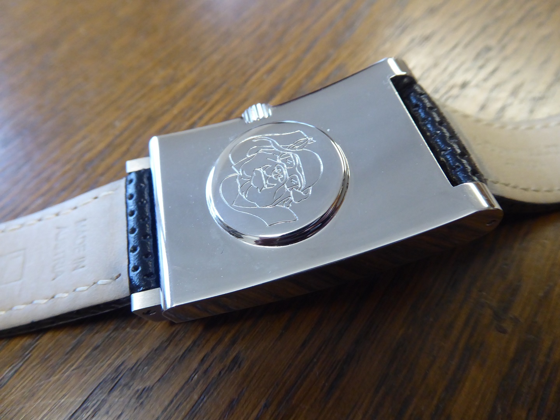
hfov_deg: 69.4
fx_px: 404
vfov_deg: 54.9
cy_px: 210
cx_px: 280
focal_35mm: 25
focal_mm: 4.3
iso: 400
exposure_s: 1/25
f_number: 3.3
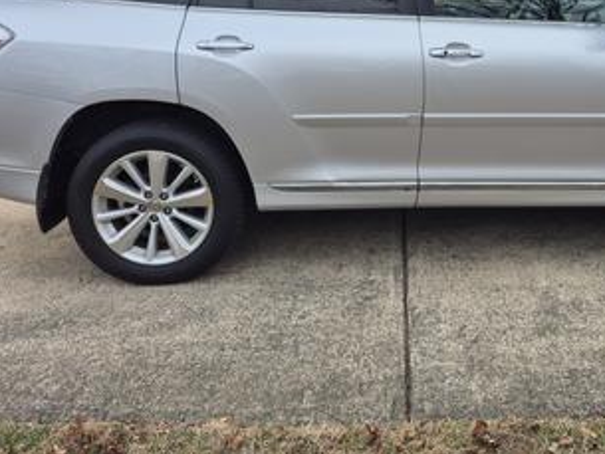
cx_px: 434
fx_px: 664
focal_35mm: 38
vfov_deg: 36.3
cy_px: 81
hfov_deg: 47.6
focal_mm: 5.4
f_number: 1.8
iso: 25
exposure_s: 1/742
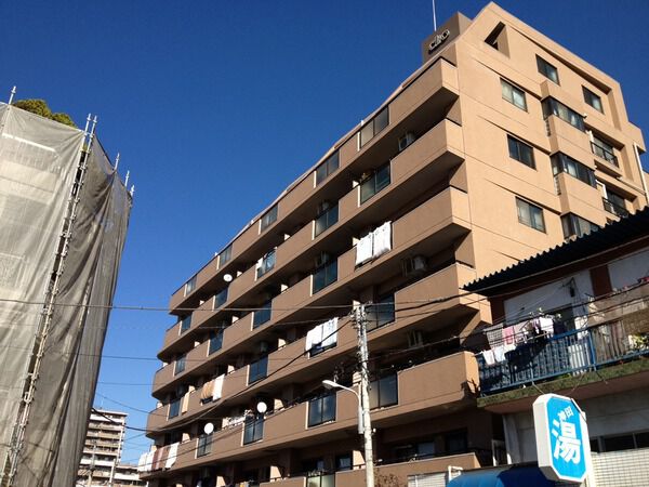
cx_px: 324
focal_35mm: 35
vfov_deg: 40.7
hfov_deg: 52.6
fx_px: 656
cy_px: 244
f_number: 2.4
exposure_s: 1/1416
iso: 50
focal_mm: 4.28
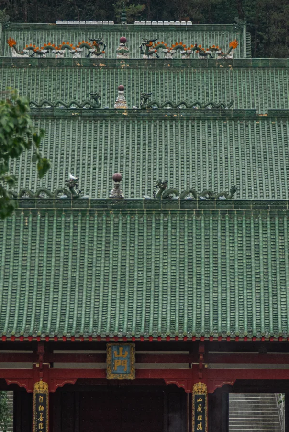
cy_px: 259
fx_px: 3549
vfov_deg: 7.0
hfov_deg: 4.7
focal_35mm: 295
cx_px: 118
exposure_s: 1/500
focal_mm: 165
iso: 400
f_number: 2.8
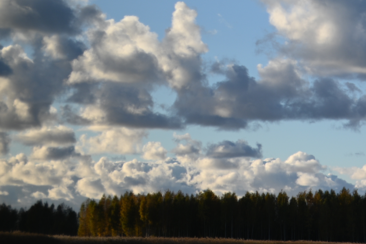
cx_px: 574
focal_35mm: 159
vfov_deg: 8.6
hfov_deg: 12.2
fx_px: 1615
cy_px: 103
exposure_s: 1/8000
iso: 100
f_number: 1.4
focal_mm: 50
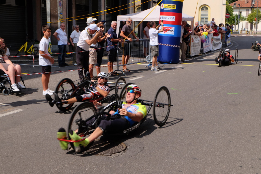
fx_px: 370
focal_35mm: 51
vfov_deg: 26.5
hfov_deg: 38.9
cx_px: 130
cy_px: 87
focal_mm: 34
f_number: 11
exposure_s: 1/350
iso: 400
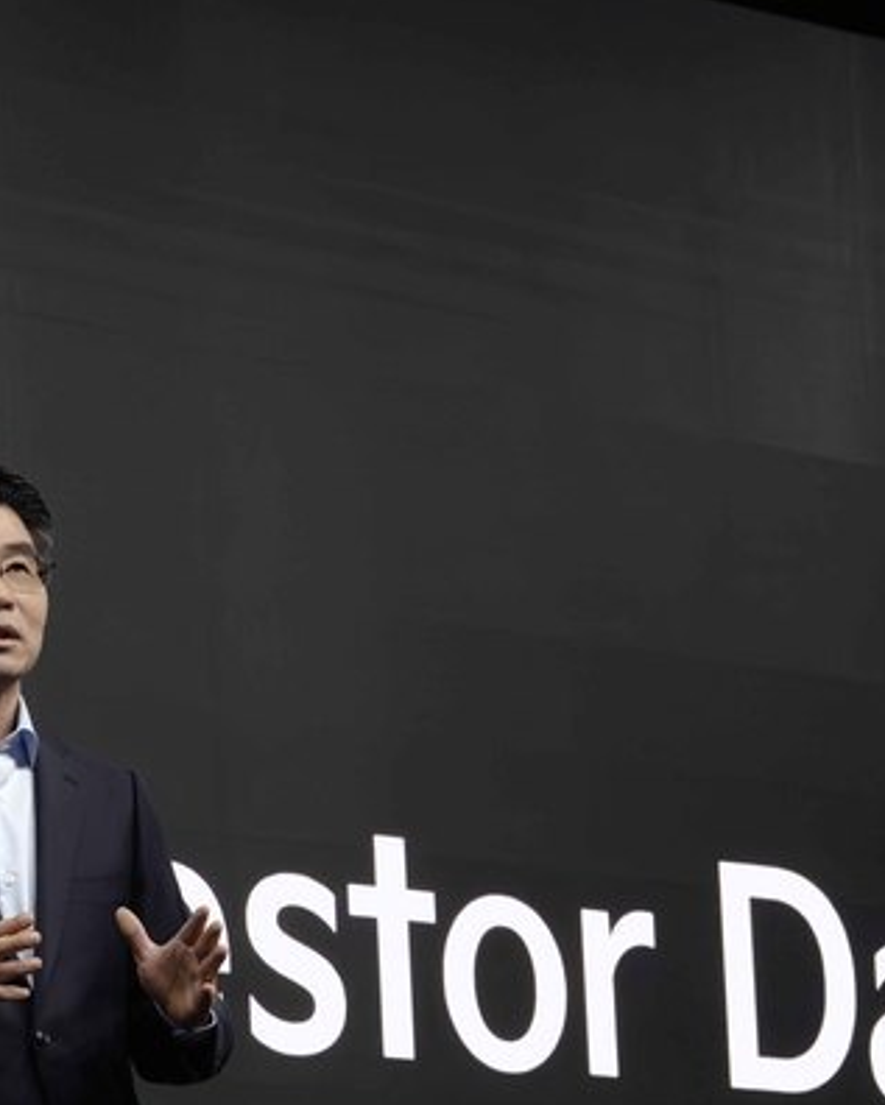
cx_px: -796
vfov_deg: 12.2
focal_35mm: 156
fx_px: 5106
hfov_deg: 9.4
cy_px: 1101
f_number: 8
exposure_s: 1/100
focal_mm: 47
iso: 1250
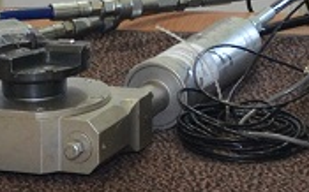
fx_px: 2465
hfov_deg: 7.1
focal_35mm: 293
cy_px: -340
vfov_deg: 4.3
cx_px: 426
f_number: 4
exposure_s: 1/60
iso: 900
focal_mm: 28
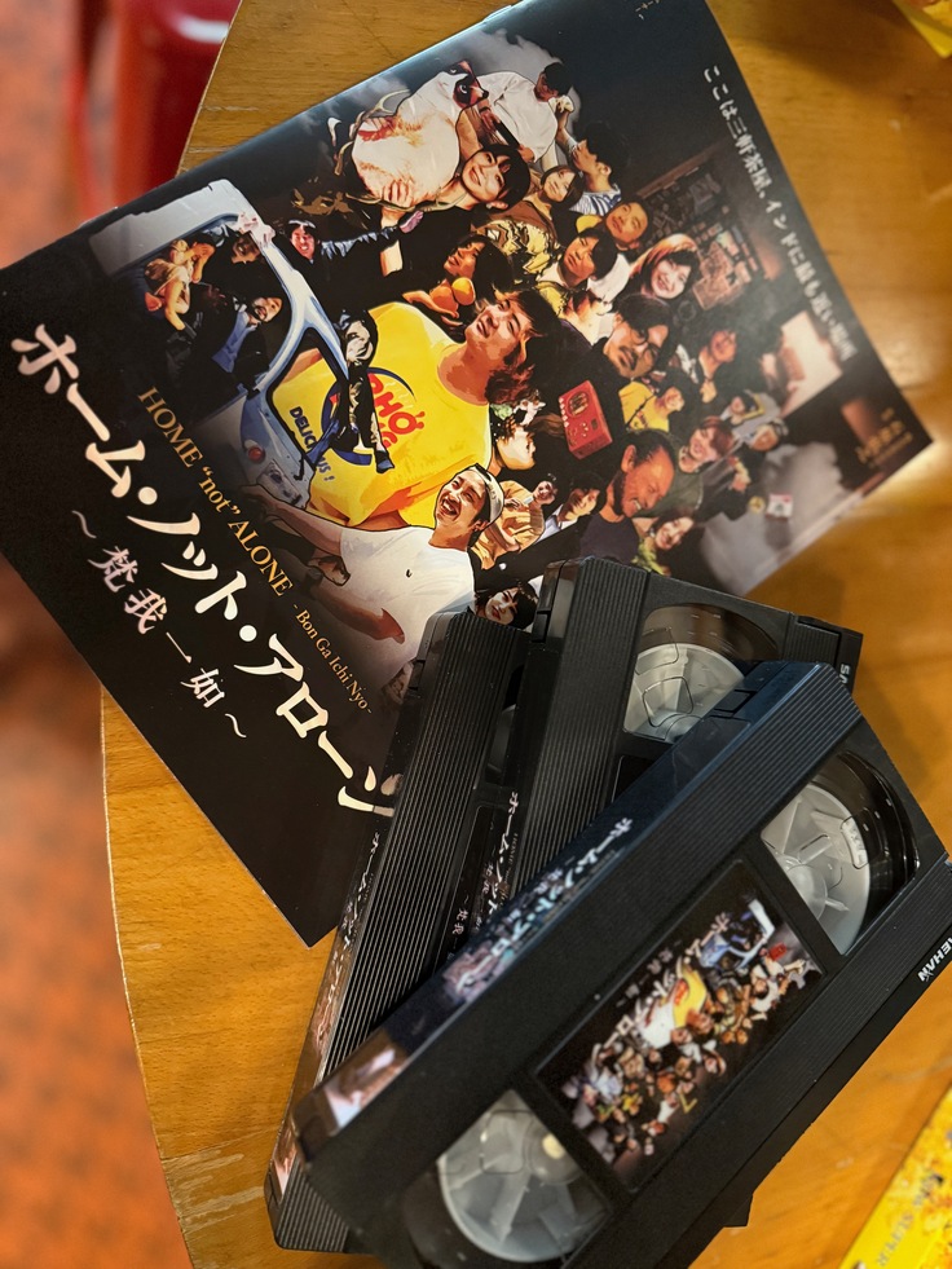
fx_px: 880
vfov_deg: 71.6
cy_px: 634
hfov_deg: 56.8
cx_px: 476
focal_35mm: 24
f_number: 1.78
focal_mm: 6.76
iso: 1000
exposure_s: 1/33
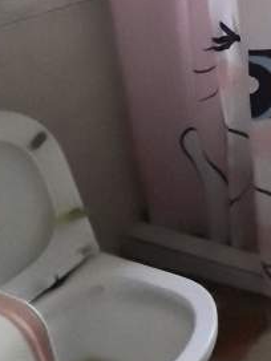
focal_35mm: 51
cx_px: 430
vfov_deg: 34.8
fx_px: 532
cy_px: 19
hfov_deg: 22.3
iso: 320
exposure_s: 1/200
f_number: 2.2
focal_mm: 1.76
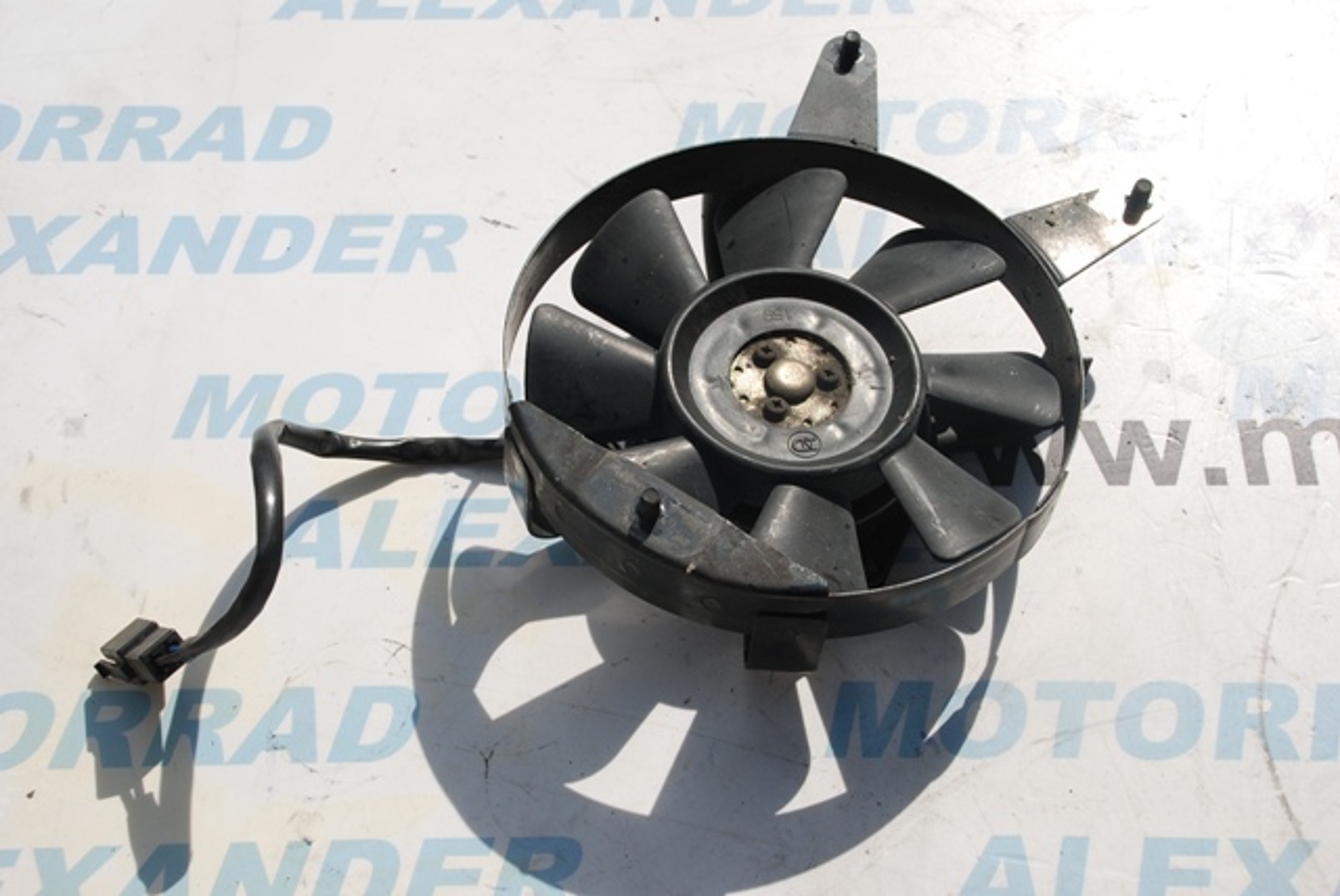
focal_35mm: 60
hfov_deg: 33.4
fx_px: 2235
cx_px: 670
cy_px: 448
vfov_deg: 22.7
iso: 100
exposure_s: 1/250
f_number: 8
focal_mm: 40
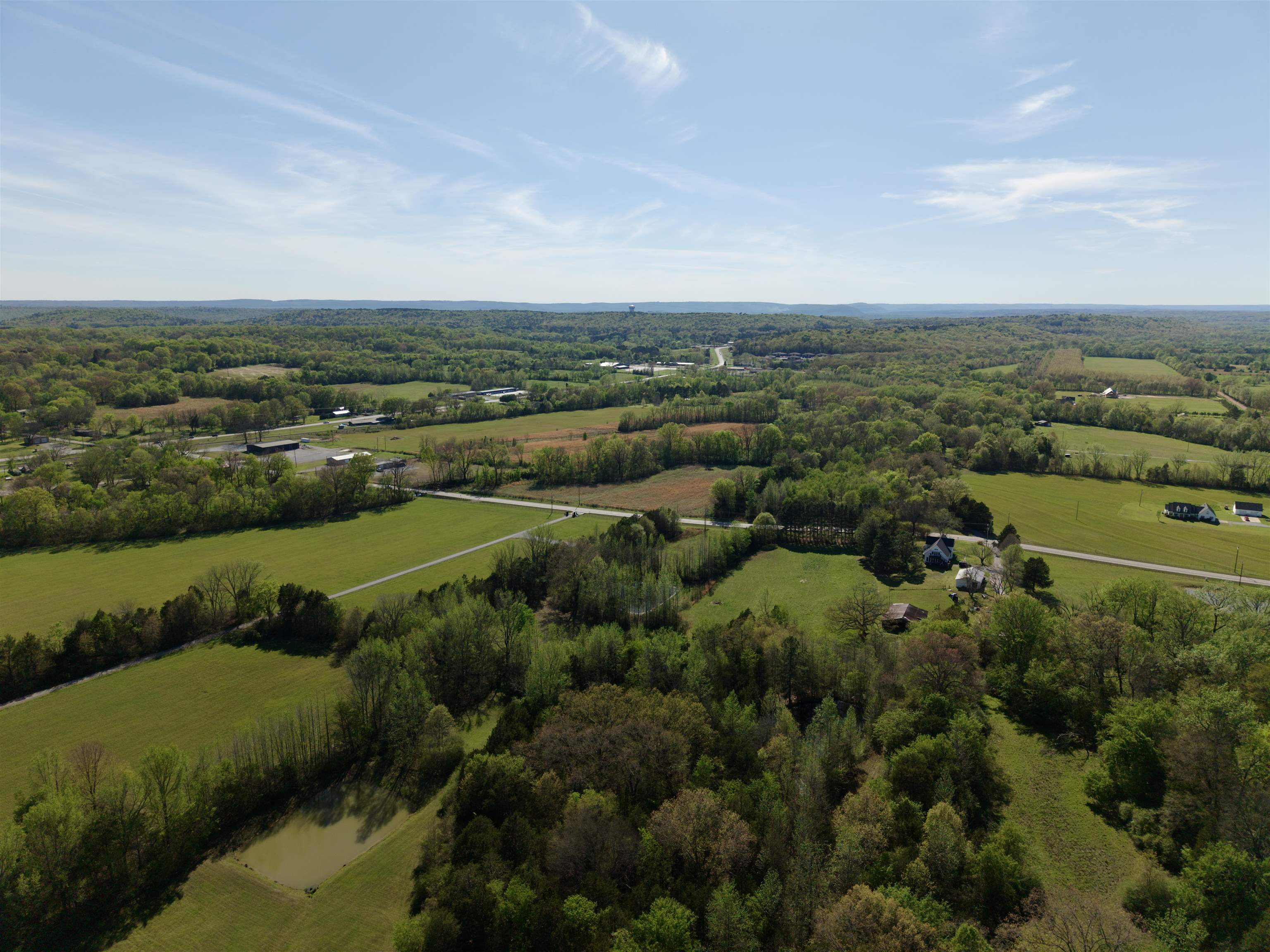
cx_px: 635
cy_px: 476
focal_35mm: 24
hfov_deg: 71.6
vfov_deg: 56.8
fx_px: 881
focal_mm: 8.67
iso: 160
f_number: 1.8
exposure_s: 1/160
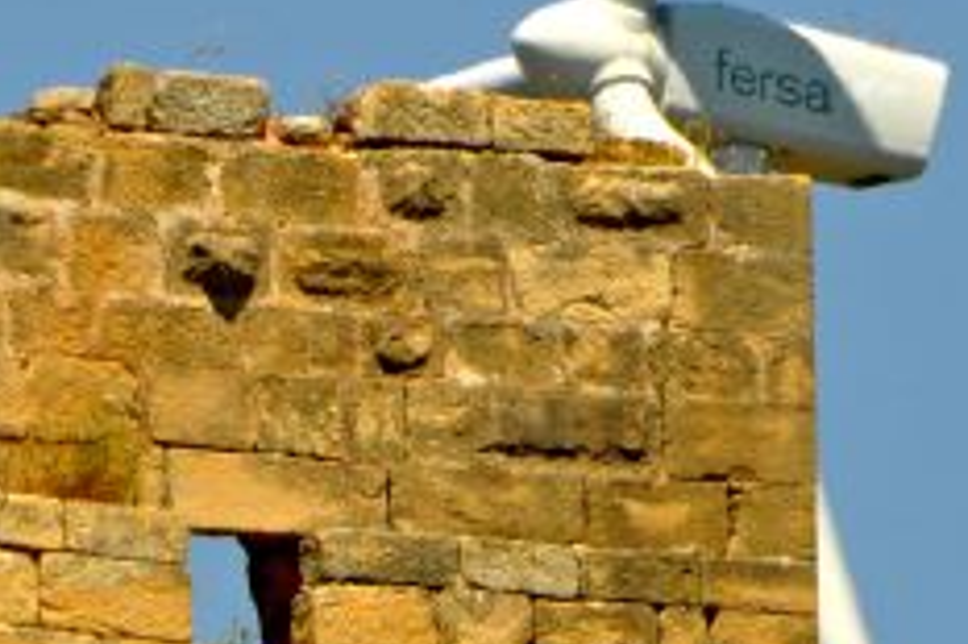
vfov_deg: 1.0
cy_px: 324
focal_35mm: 1320
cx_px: 590
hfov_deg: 1.6
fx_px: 35467
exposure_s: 1/1250
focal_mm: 200
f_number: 9
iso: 640
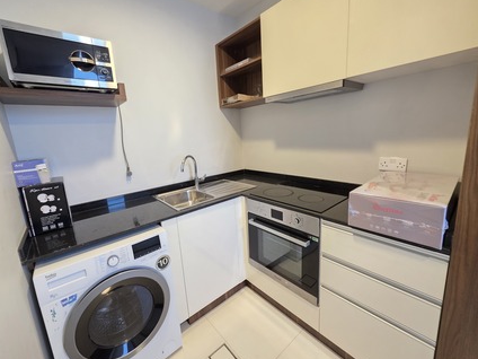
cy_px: 178
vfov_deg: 85.7
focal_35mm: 14
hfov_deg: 102.0
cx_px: 231
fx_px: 193
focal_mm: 2.2
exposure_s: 1/100
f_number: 1.9
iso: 200
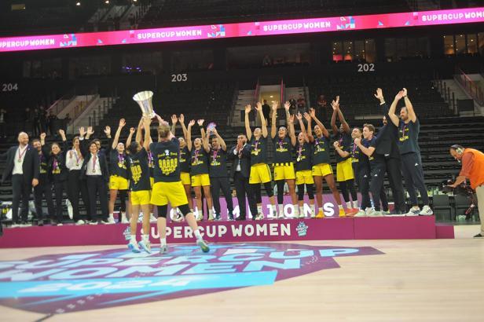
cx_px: 242
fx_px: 537
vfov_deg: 33.4
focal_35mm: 40
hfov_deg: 48.5
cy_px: 161
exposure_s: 1/800
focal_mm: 40
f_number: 3.5
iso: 2000
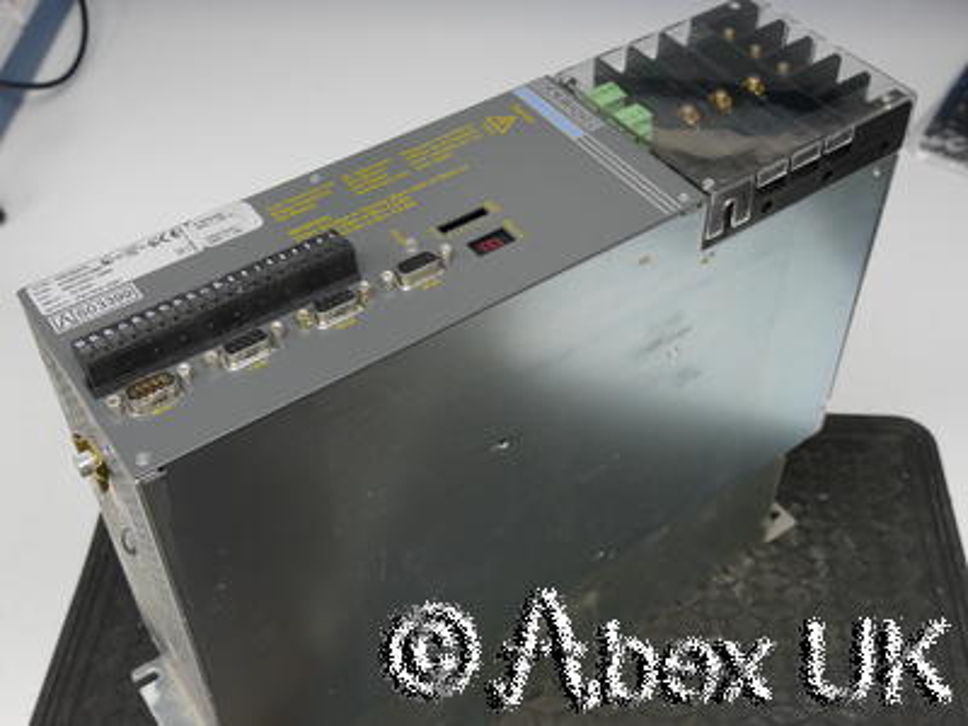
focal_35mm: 42
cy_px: 363
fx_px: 1174
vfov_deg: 34.3
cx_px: 484
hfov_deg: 44.8
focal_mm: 21
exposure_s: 1/25
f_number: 7.1
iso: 400
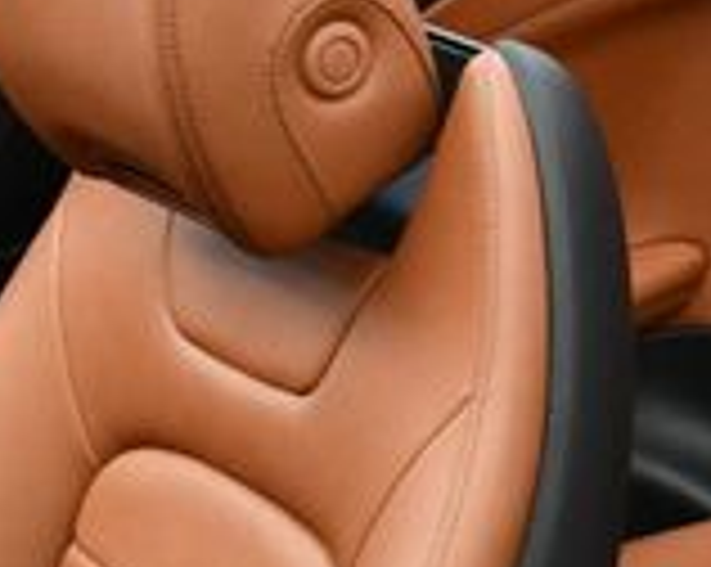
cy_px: 261
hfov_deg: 12.5
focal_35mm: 137
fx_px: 2879
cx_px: 1400
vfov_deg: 11.2
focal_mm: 18
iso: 360
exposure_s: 1/250
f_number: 5.6
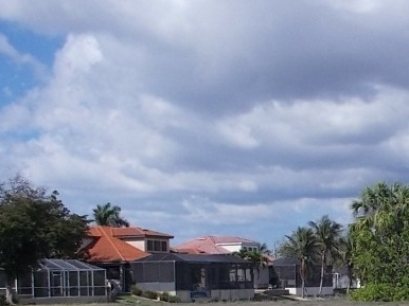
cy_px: 304
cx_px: 464
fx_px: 909
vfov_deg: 18.6
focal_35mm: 77
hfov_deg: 23.6
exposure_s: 1/1250
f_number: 3.3
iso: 80
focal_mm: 4.1
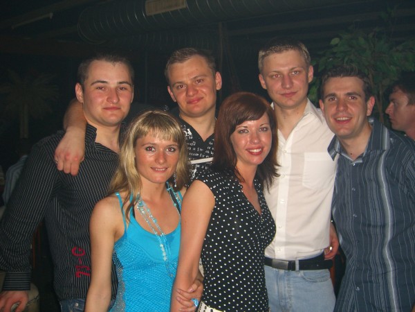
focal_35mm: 38
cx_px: 208
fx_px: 456
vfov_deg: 37.7
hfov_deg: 49.0
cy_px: 156
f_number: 2.8
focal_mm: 7.9
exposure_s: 1/60
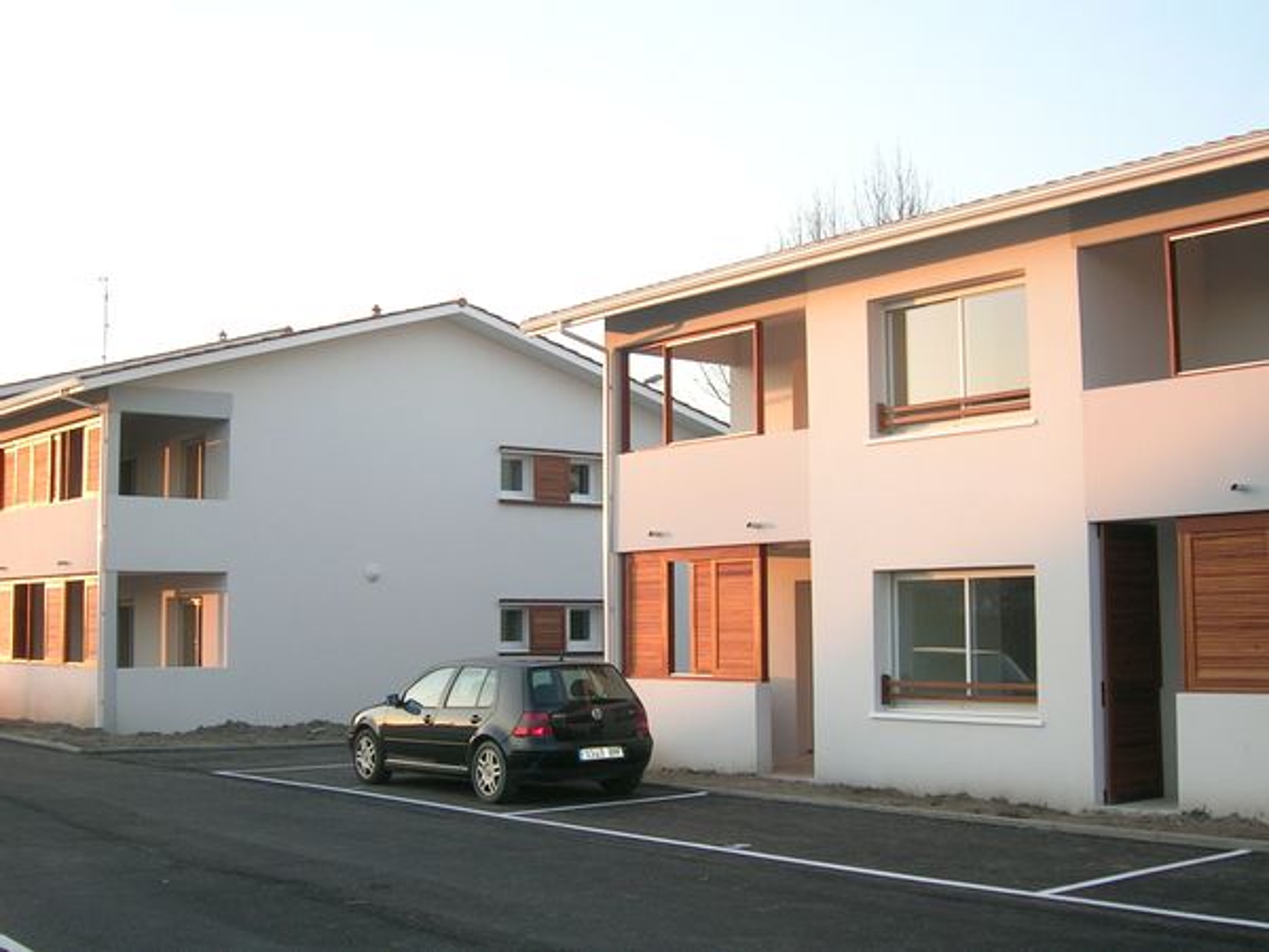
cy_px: 476
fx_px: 1760
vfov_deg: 30.3
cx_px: 634
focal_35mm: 48
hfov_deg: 39.7
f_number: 3.1
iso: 71
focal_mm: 7.3
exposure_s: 1/113
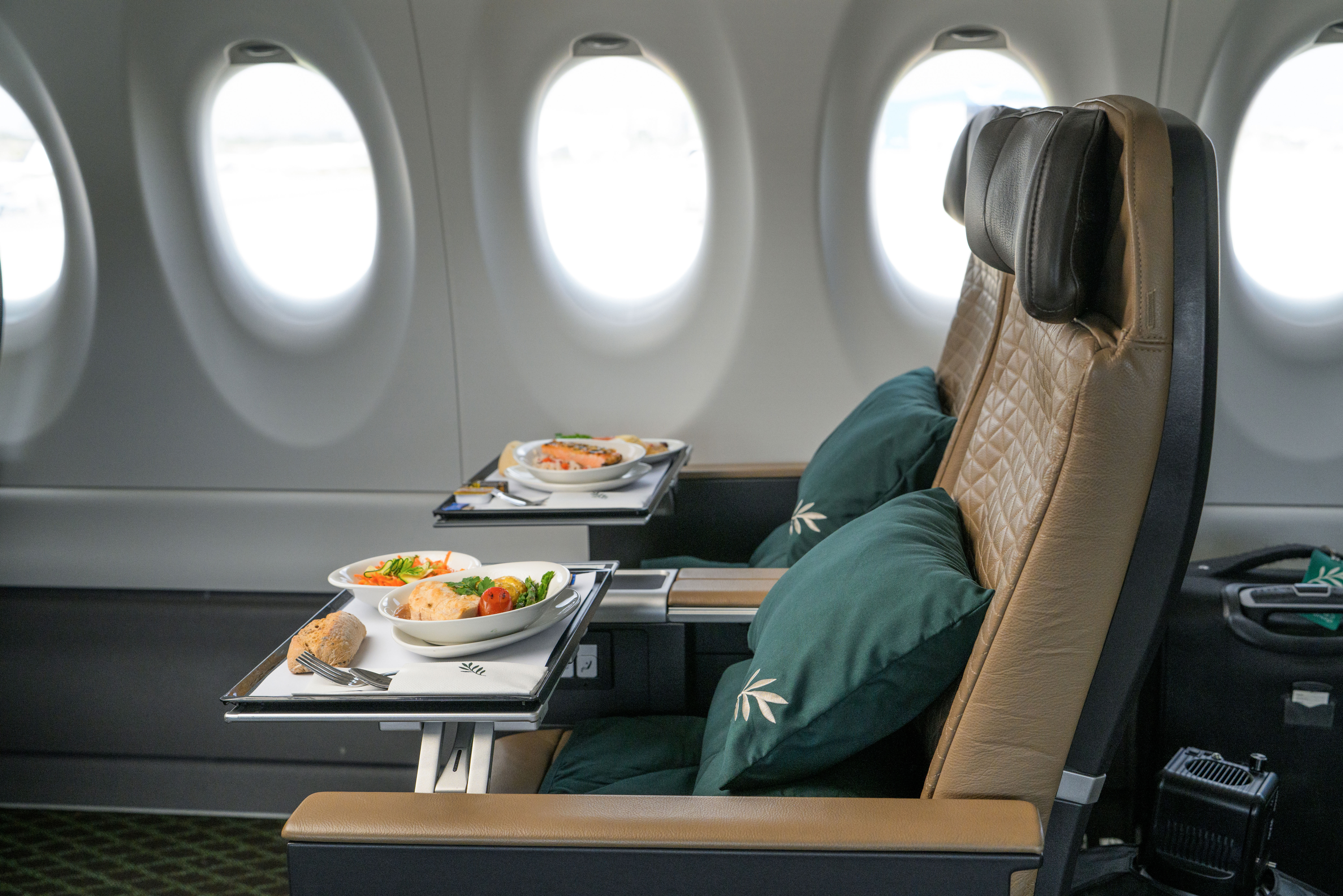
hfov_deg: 48.5
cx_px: 672
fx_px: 1492
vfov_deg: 33.4
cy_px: 448
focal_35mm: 40
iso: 1250
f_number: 5
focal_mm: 40
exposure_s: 1/1250
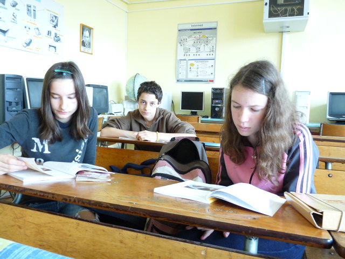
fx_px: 269
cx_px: 172
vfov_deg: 51.4
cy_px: 130
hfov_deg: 65.3
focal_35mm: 27
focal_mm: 4.8
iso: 400
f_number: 2.8
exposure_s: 1/13
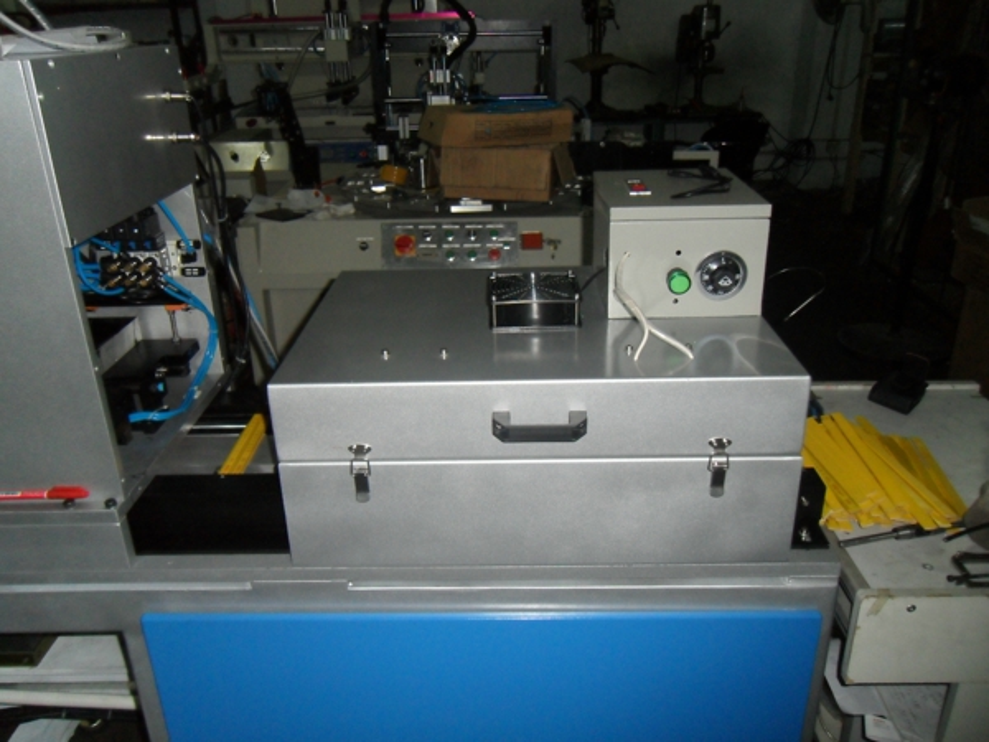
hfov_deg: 63.4
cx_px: 494
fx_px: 800
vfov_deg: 49.7
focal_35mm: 28
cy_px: 371
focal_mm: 5
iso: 400
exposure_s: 1/45
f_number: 3.4
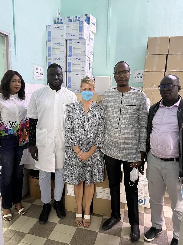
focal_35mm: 26
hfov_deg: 53.1
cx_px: 92
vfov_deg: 67.3
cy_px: 122
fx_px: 183
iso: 640
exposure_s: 1/25
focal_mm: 5.1
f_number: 1.6
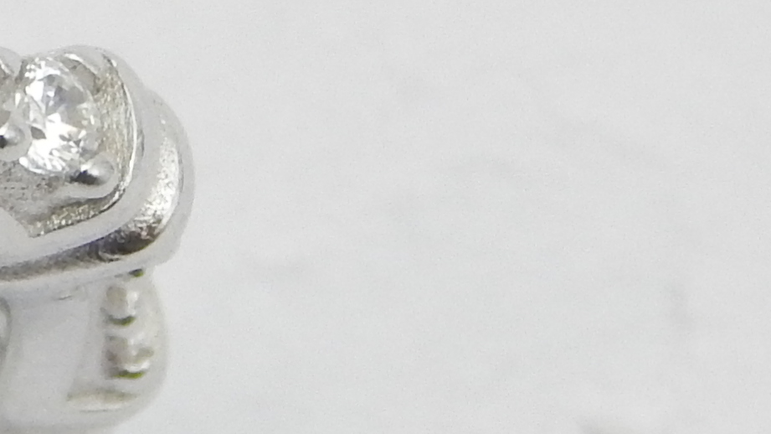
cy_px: 199
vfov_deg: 1.4
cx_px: -596
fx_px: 17827
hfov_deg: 2.5
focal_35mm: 872
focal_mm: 28.7
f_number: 5.1
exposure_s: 1/250
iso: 360
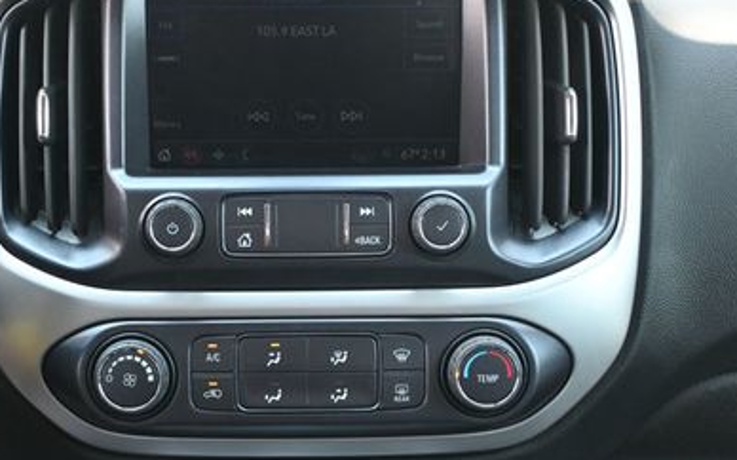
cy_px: 306
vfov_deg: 16.4
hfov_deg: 26.0
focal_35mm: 79
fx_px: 1594
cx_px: 310
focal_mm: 31.5
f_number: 5
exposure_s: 1/125
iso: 1000
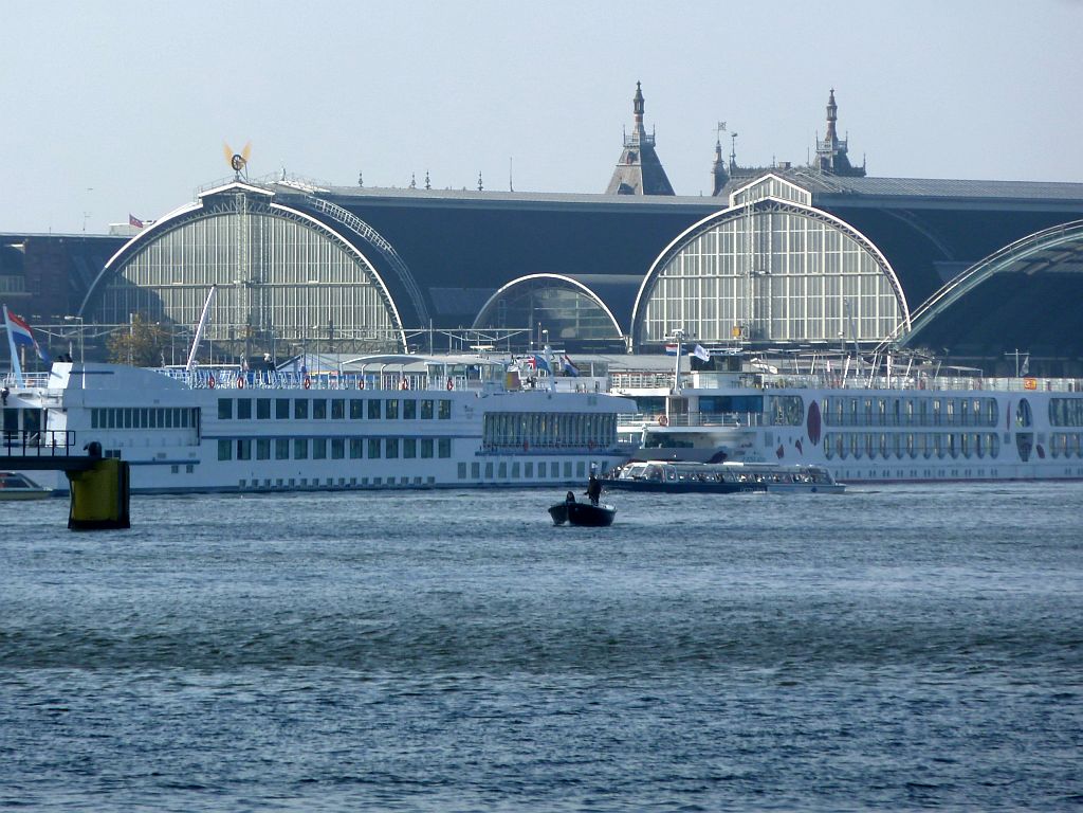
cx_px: 542
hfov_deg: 5.7
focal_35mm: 350
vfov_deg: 4.2
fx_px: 10950
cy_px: 406
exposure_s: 1/320
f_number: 4.9
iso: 80
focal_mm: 49.2
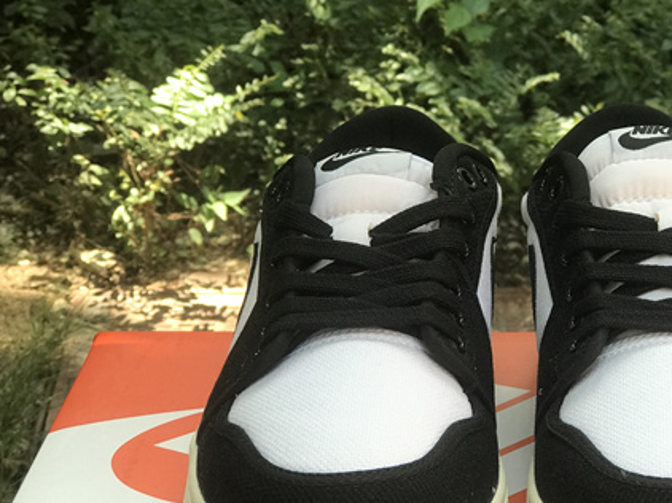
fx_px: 1940
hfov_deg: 19.5
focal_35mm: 100
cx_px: 503
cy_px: 263
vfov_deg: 14.8
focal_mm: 6.6
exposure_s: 1/100
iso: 25
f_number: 2.8
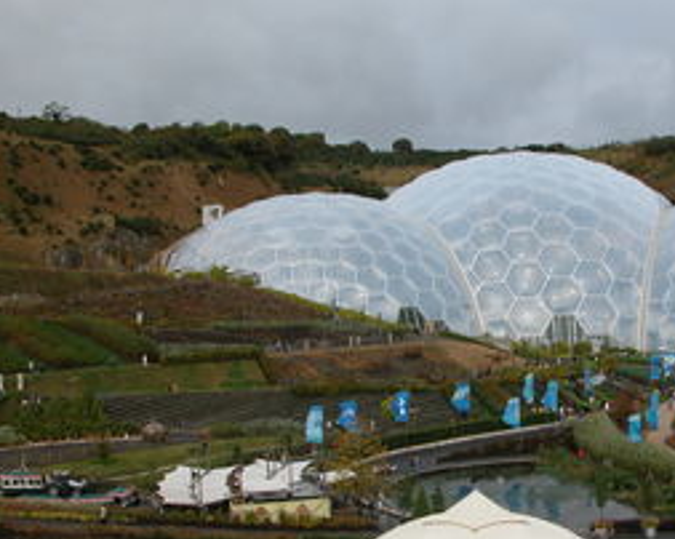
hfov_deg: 34.2
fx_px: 1078
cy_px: 310
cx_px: 488
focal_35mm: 54
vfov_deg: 28.0
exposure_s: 1/376
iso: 100
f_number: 6.3
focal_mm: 8.9
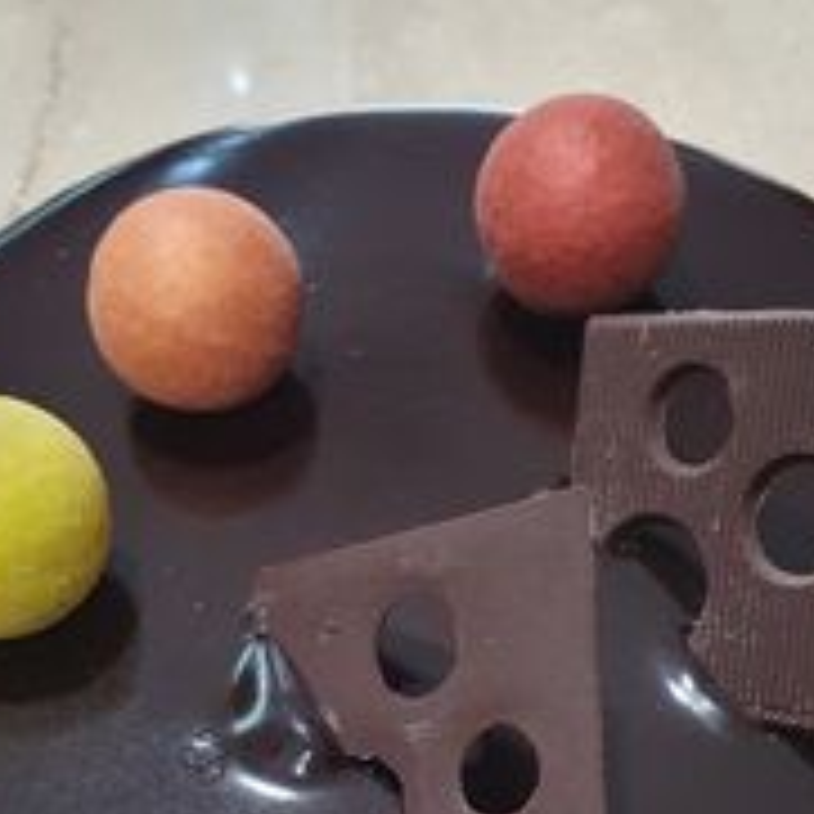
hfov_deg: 31.6
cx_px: 441
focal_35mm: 54
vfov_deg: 30.8
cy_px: 661
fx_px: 1437
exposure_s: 1/100
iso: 320
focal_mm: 4.32
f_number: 2.4
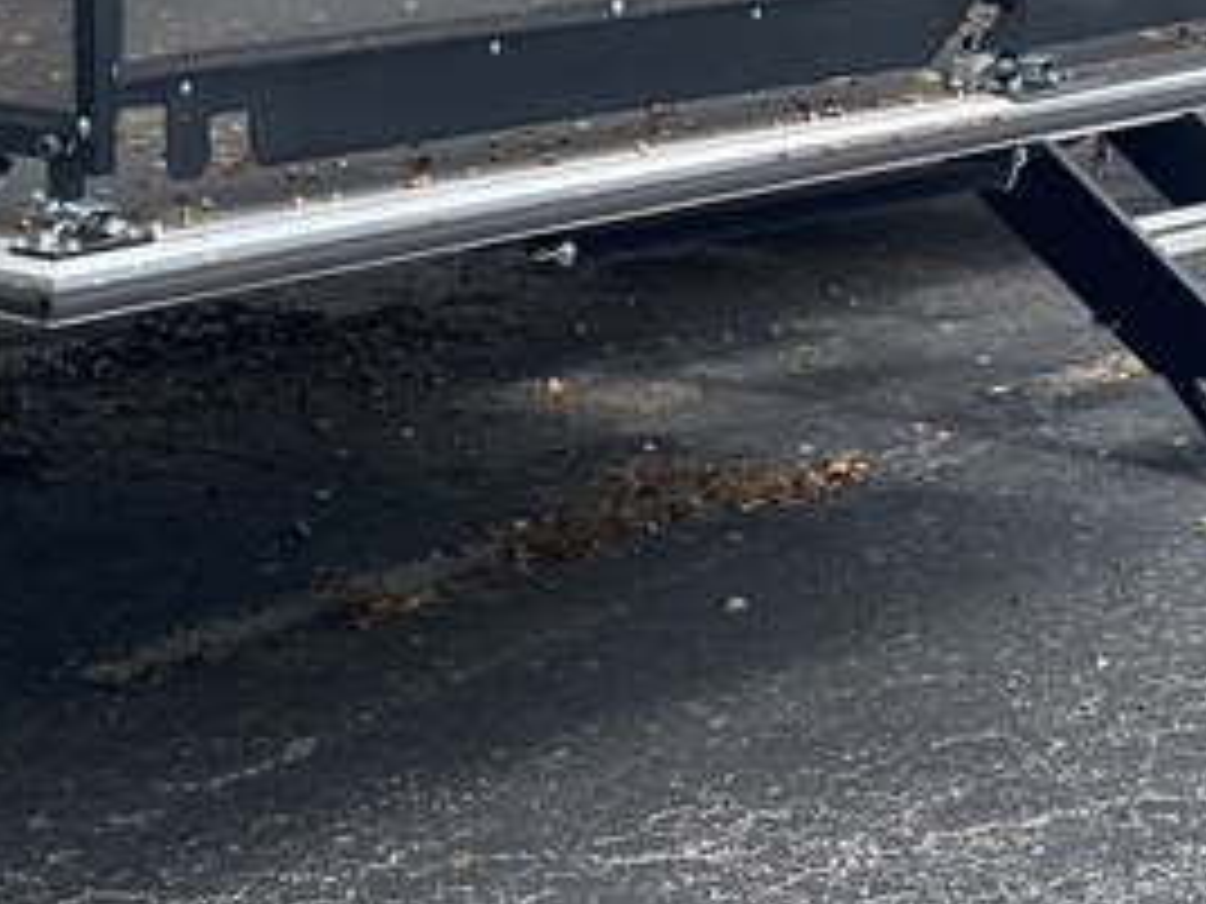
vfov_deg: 14.6
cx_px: 400
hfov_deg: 20.2
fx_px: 3379
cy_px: -274
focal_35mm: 97
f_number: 1.8
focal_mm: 4.25
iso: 32
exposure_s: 1/957
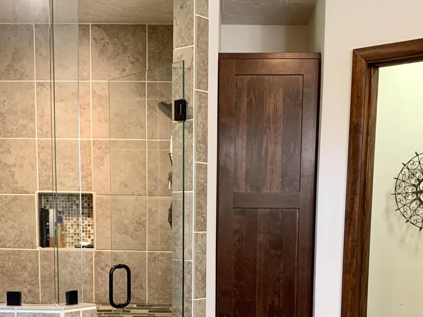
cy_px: 301
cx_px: 205
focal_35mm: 53
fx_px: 648
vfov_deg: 26.4
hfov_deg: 36.2
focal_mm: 4.25
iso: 250
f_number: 1.8
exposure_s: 1/60
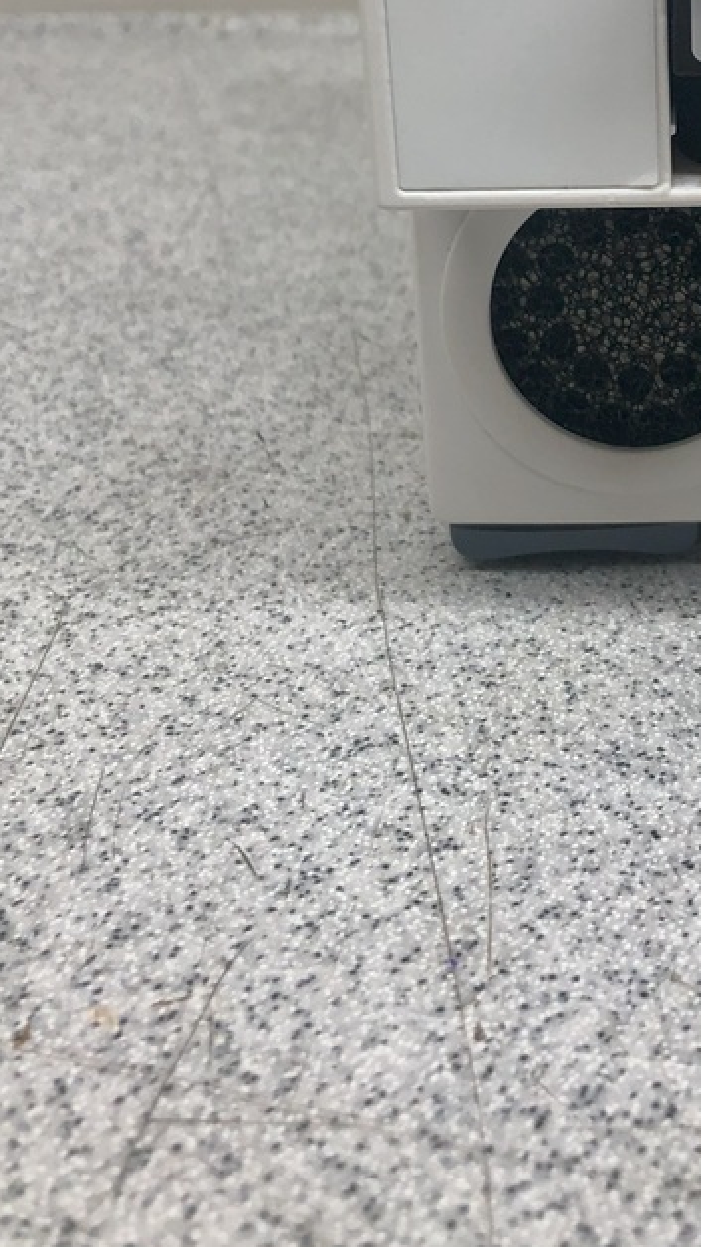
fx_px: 1620
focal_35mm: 49
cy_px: 268
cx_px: 711
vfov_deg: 40.5
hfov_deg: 23.3
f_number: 1.8
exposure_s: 1/120
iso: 64
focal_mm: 3.99
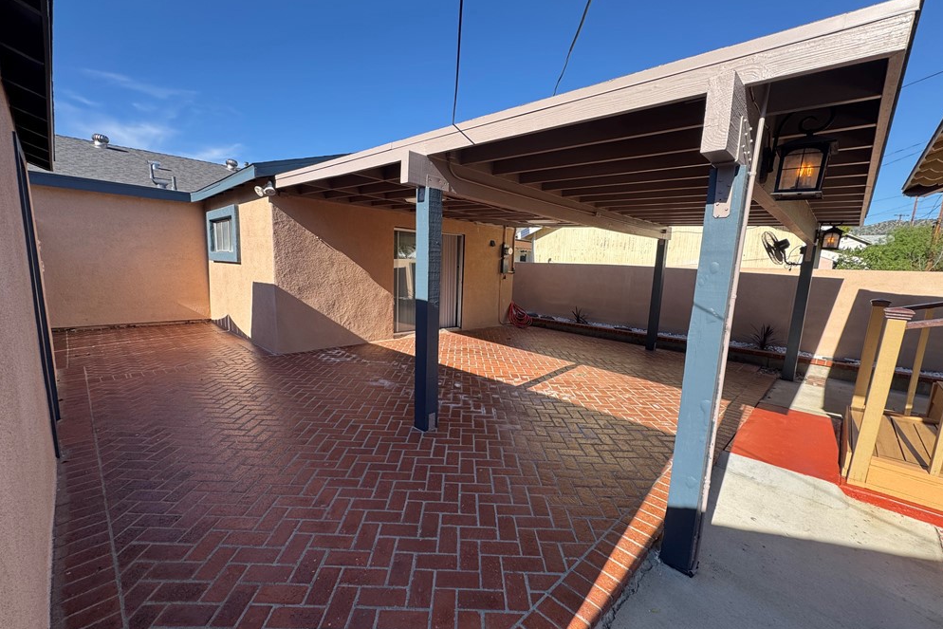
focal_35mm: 15
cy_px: 328
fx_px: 393
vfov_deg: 77.3
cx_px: 470
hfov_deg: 100.4
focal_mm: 2.22
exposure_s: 1/646
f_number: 2.2
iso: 50
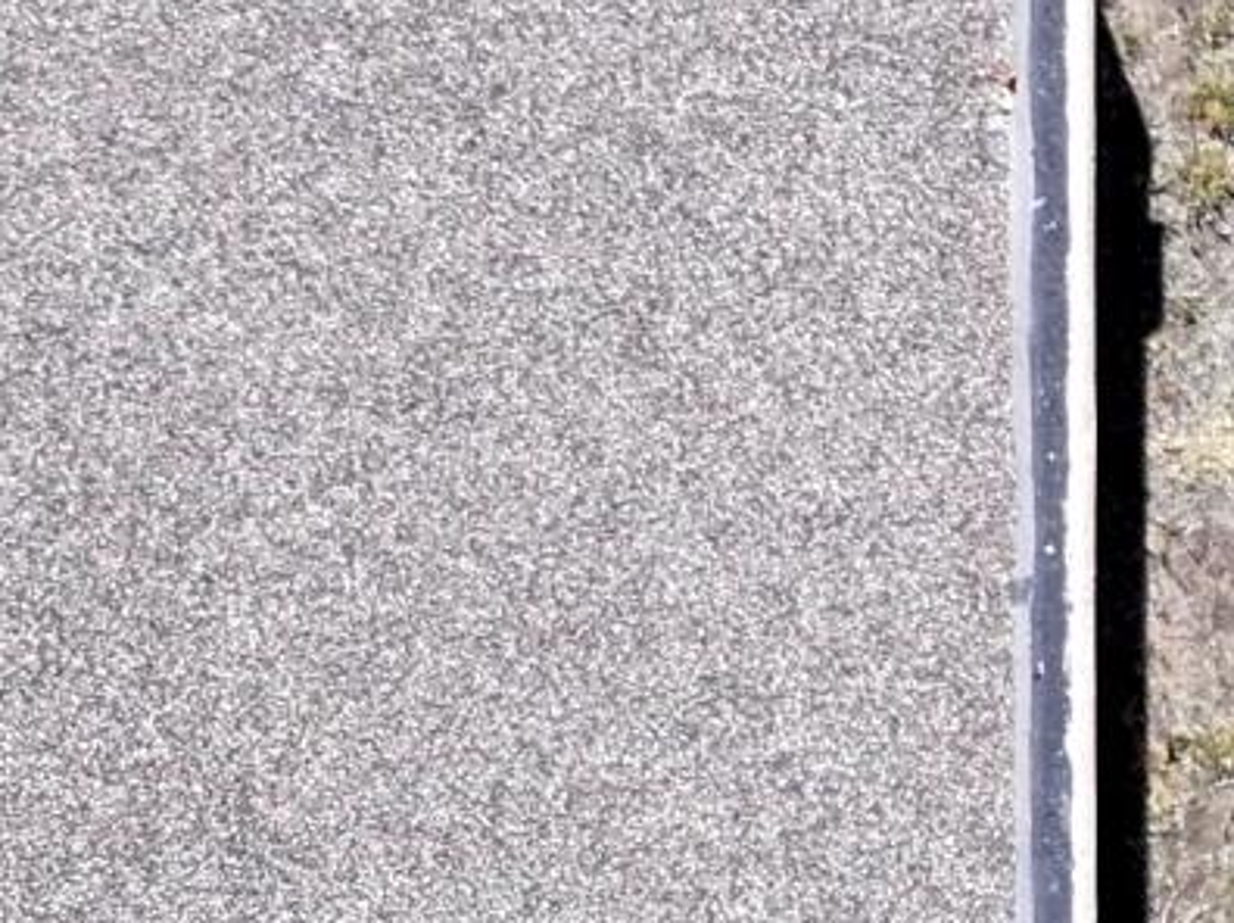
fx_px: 6480
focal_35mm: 182
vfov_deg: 7.5
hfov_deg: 10.8
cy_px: 2303
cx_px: -72
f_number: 2.8
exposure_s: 1/2000
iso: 100
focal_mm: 12.29
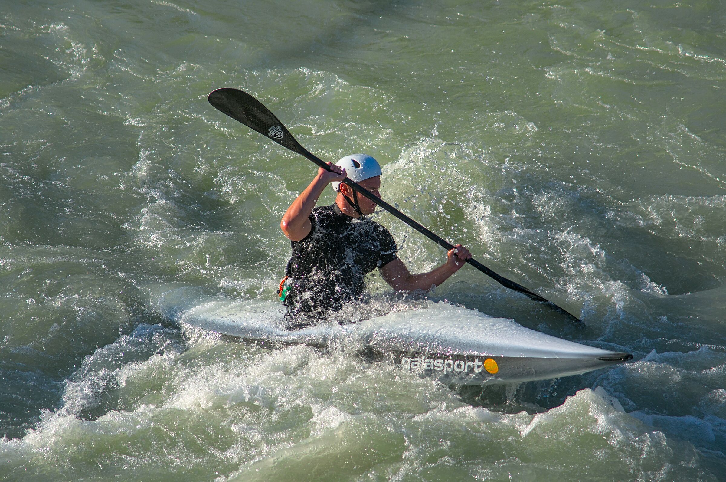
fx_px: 3172
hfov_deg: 13.1
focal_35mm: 158
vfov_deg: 8.7
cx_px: 363
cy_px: 241
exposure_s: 1/2000
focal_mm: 105
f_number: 4
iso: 200
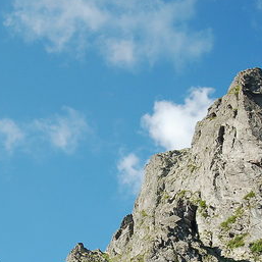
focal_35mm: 83
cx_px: 128
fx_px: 711
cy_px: 198
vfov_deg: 20.7
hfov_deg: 20.9
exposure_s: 1/250
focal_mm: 28
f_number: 10
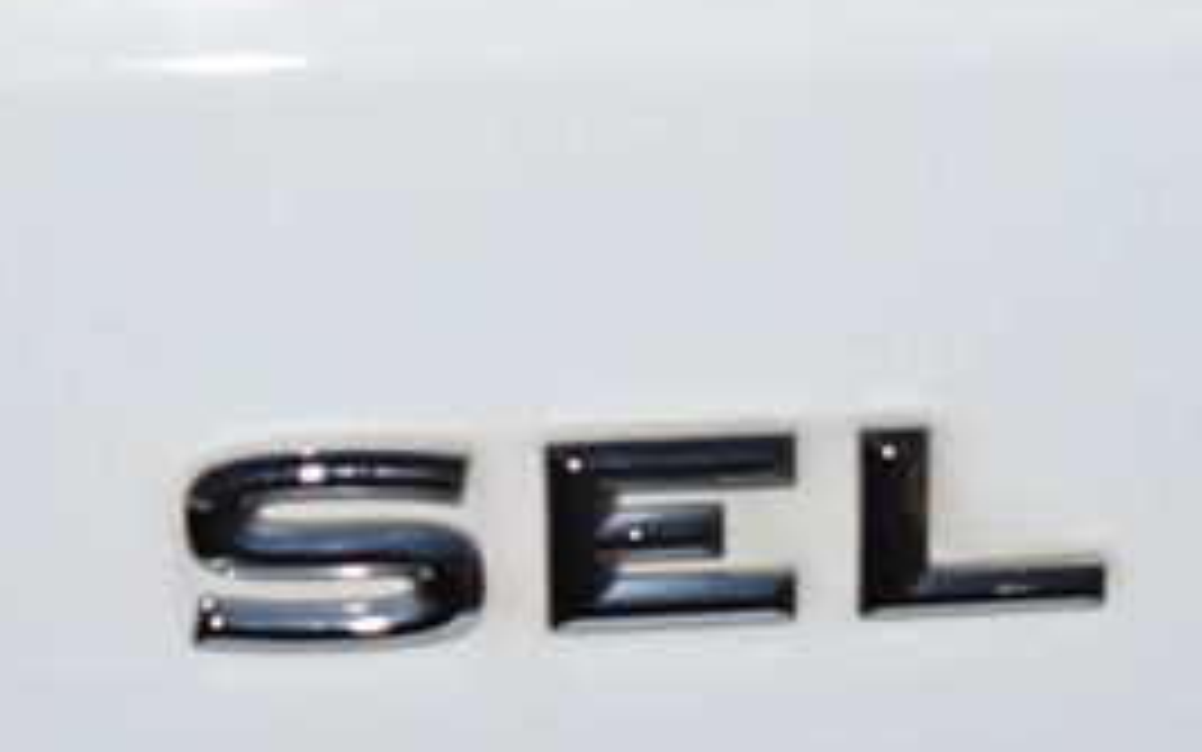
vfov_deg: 6.5
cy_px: 716
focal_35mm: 201
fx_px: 6593
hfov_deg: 10.4
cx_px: 774
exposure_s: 1/60
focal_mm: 55
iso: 4000
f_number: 5.6
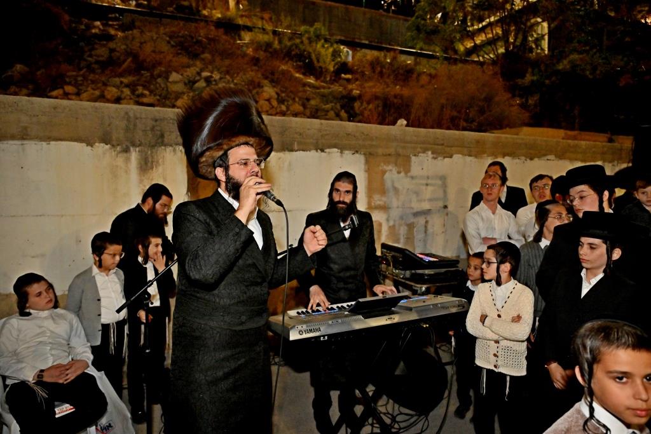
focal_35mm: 24
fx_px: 434
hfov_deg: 73.7
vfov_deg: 53.1
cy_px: 217
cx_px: 326
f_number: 4
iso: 2000
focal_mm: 24
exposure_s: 1/125
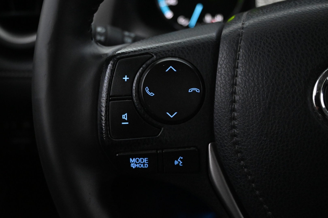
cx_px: 164
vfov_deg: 31.9
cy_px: 109
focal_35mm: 42
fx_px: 383
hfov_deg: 46.4
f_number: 4.5
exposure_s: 1/50
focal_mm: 28
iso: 6400
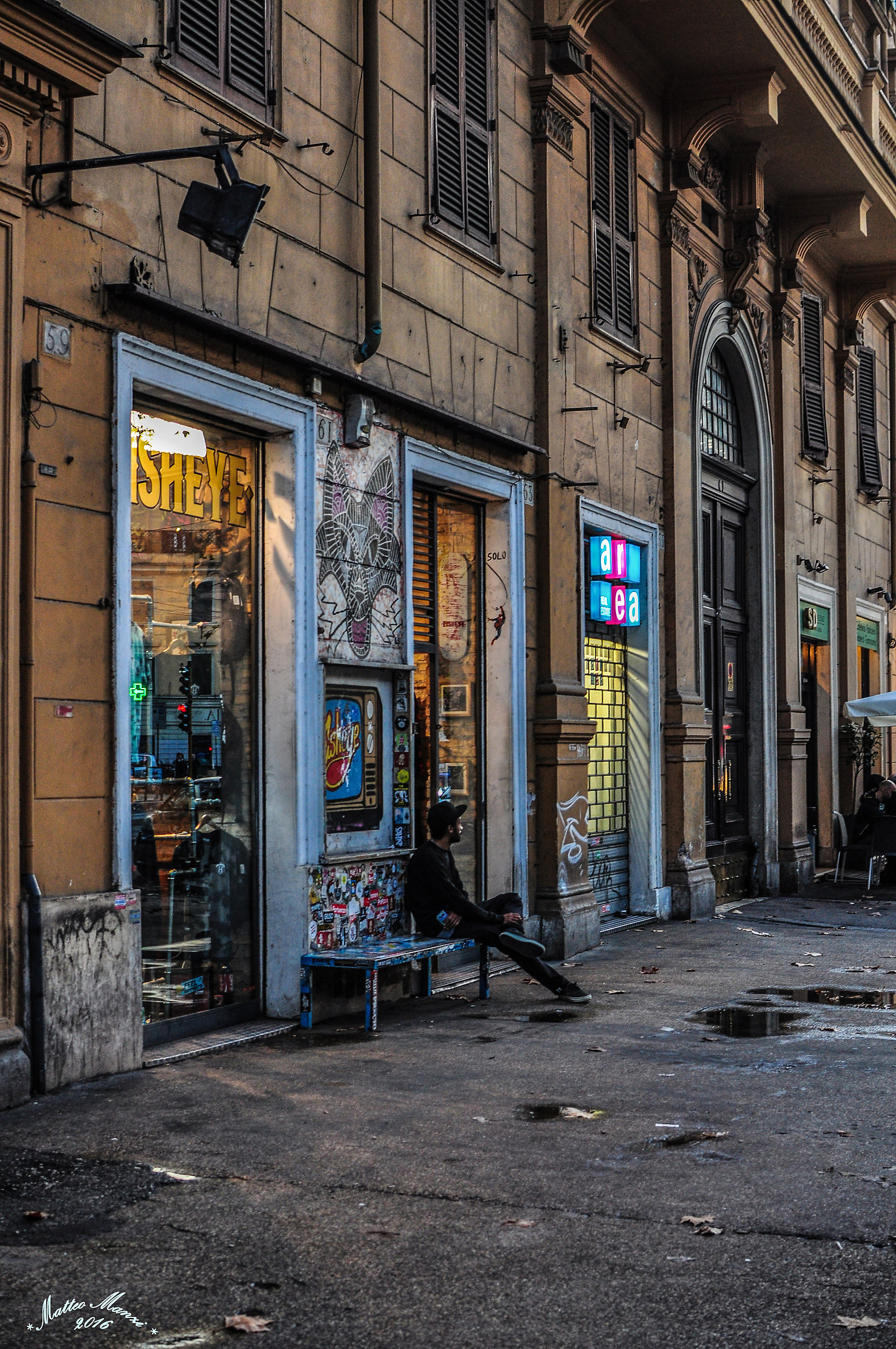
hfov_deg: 25.7
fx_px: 1965
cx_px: 448
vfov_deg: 37.9
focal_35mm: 52
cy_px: 674
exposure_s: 1/40
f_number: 4.5
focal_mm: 35
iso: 500
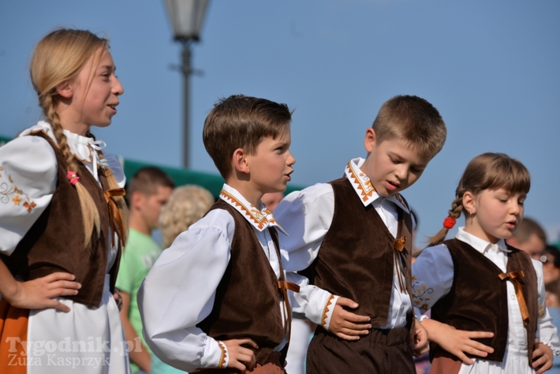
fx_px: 2723
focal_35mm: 175
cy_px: 187
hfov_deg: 11.7
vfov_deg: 7.9
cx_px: 280
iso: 100
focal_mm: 175
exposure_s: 1/1250
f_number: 6.3
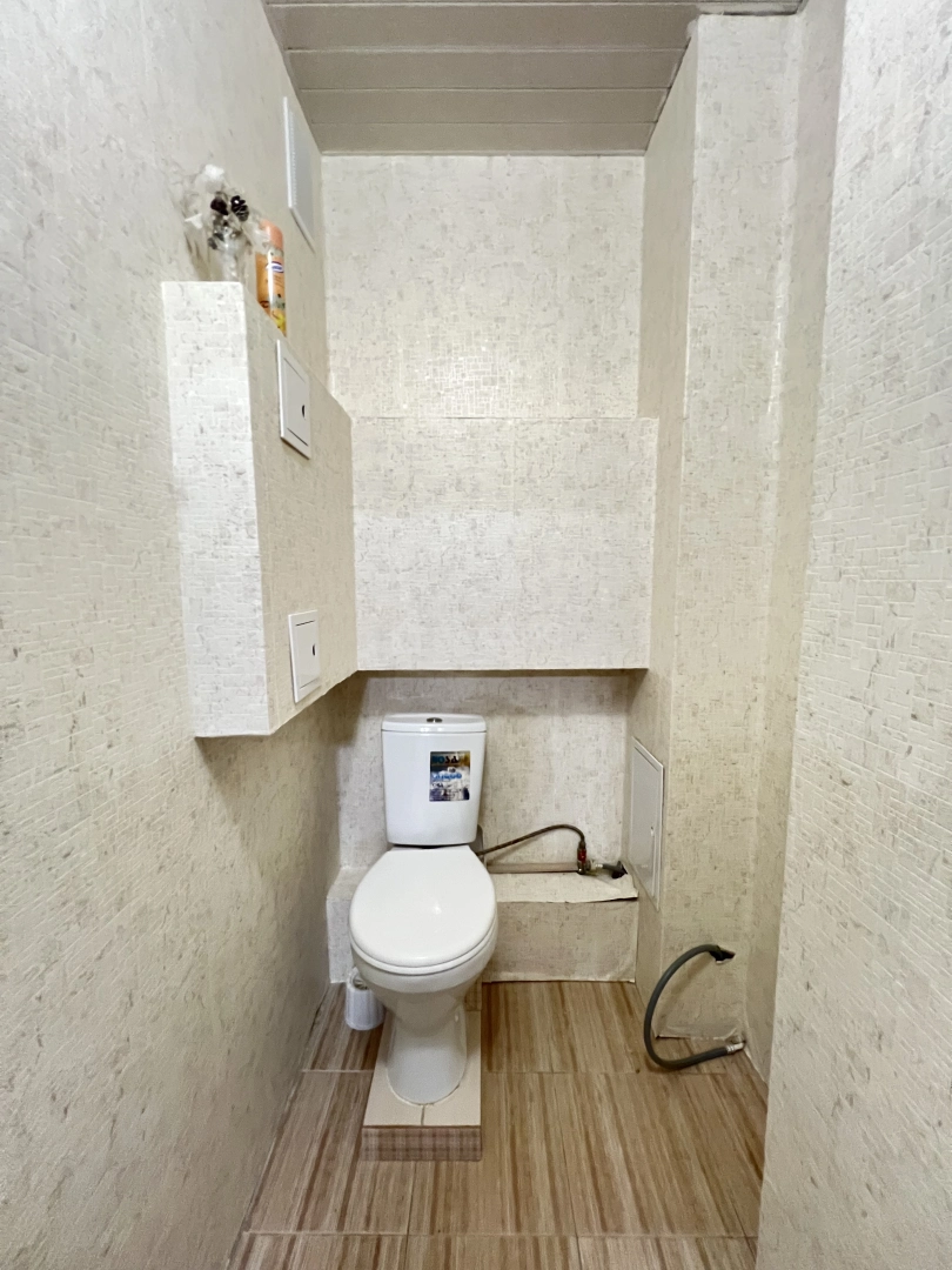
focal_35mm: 13
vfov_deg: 106.2
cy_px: 635
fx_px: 477
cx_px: 476
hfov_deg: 89.9
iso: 640
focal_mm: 1.57
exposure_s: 1/34
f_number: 1.8
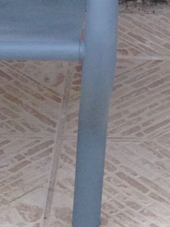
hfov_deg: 6.4
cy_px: -225
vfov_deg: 8.2
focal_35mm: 231
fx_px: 1511
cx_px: 193
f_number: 2.4
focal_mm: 4.12
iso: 50
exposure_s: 1/298
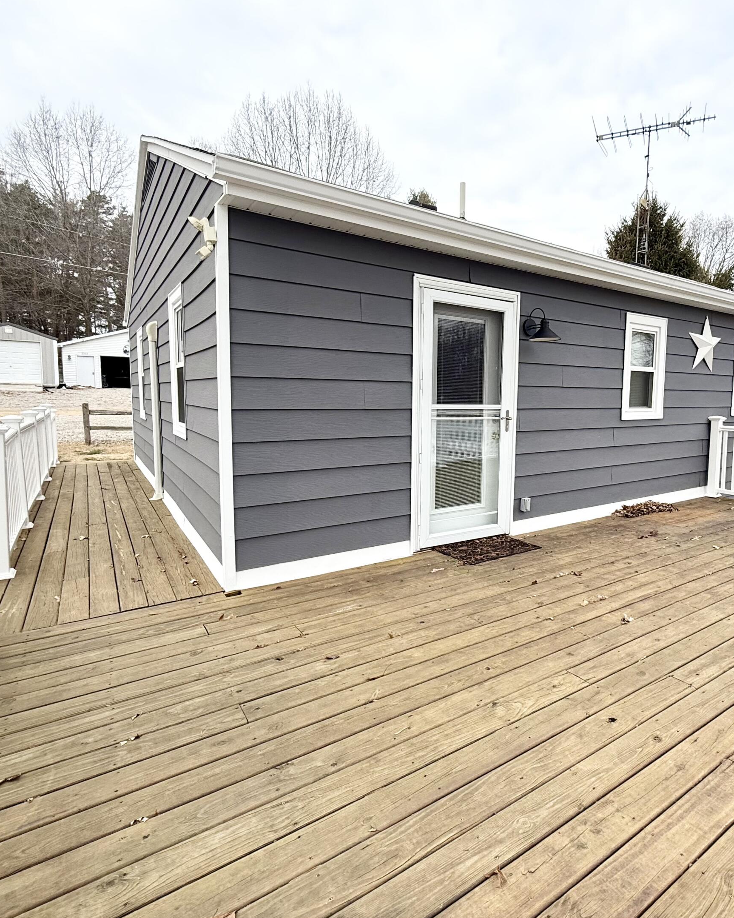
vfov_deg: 83.3
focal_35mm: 19
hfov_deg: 69.9
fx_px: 516
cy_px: 442
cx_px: 452
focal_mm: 2.22
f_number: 2.2
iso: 64
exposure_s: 1/888
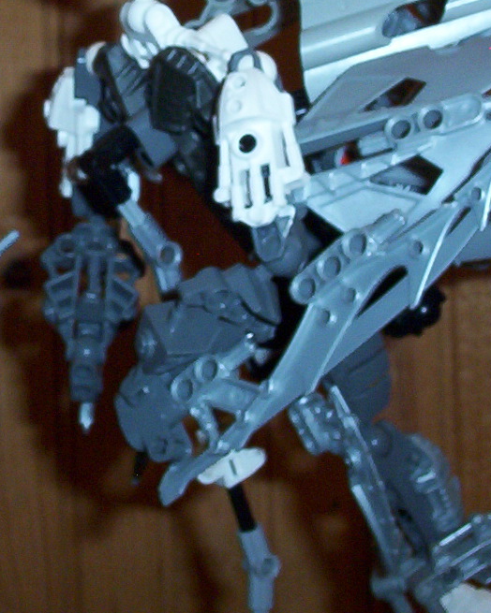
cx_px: 165
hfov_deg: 16.2
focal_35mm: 95
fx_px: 1726
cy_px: 95
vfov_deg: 19.9
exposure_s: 1/30
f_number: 4.5
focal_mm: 6
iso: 140
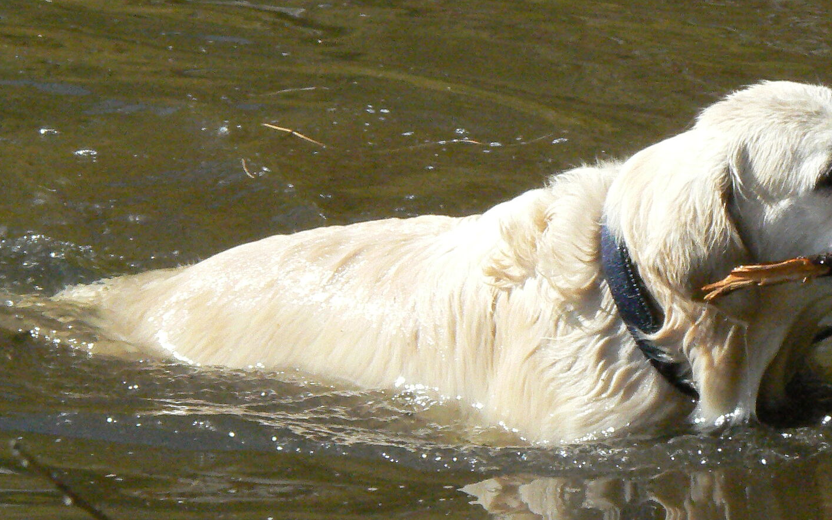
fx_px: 8959
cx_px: 467
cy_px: 284
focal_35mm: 395
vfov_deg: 3.3
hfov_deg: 5.3
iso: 400
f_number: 8
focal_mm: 36.5
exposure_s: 1/640
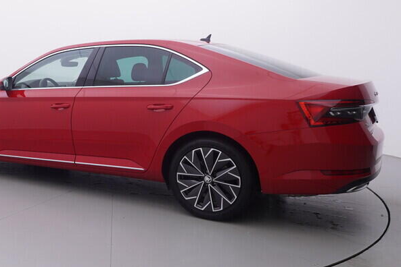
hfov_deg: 47.1
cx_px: 82
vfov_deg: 34.3
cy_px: 117
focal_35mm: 39
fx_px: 433
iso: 200
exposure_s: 1/80
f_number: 5
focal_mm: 15
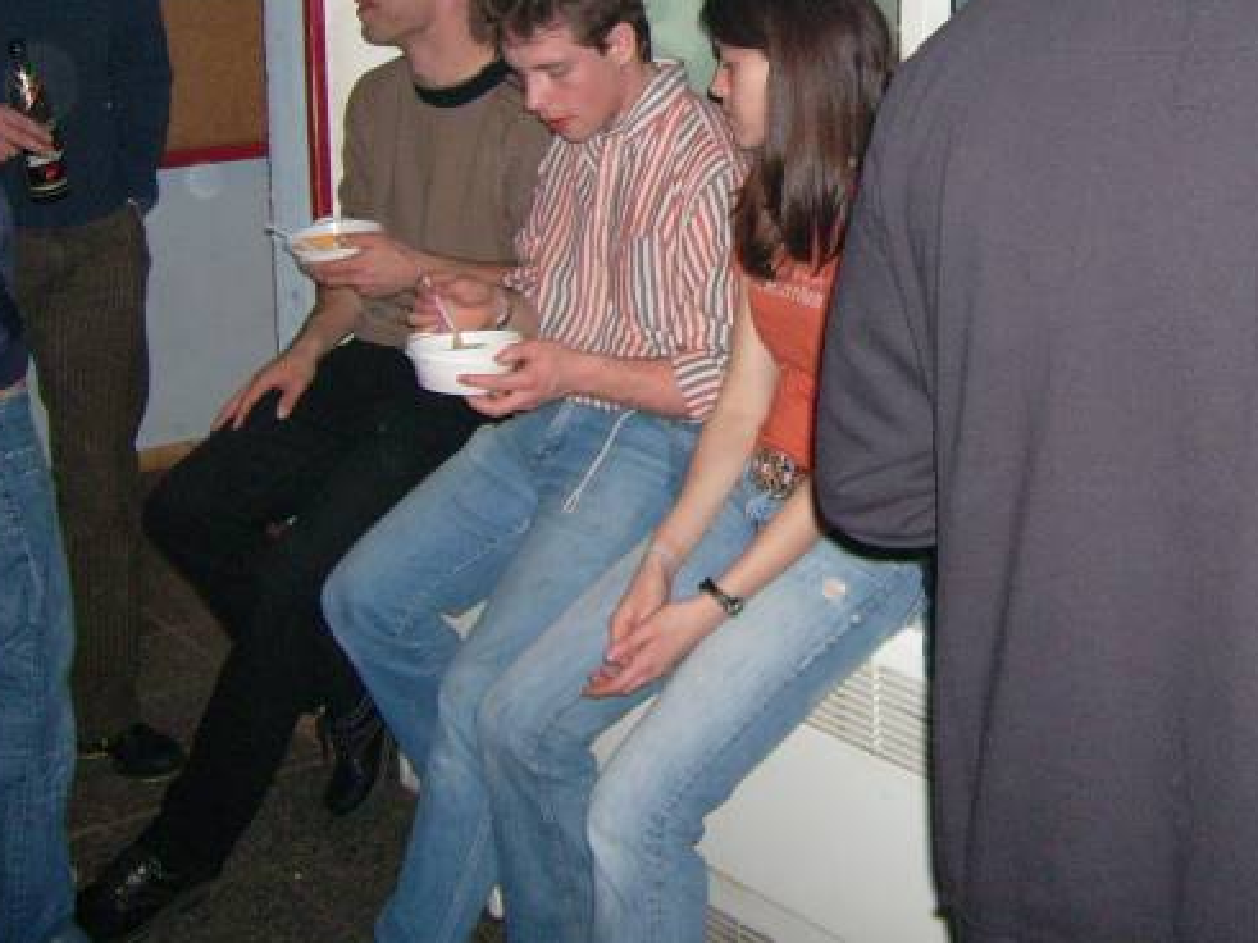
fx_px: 2071
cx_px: 948
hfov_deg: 33.1
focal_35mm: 57
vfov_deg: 25.3
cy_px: 215
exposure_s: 1/60
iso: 100
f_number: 2.8
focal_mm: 5.95
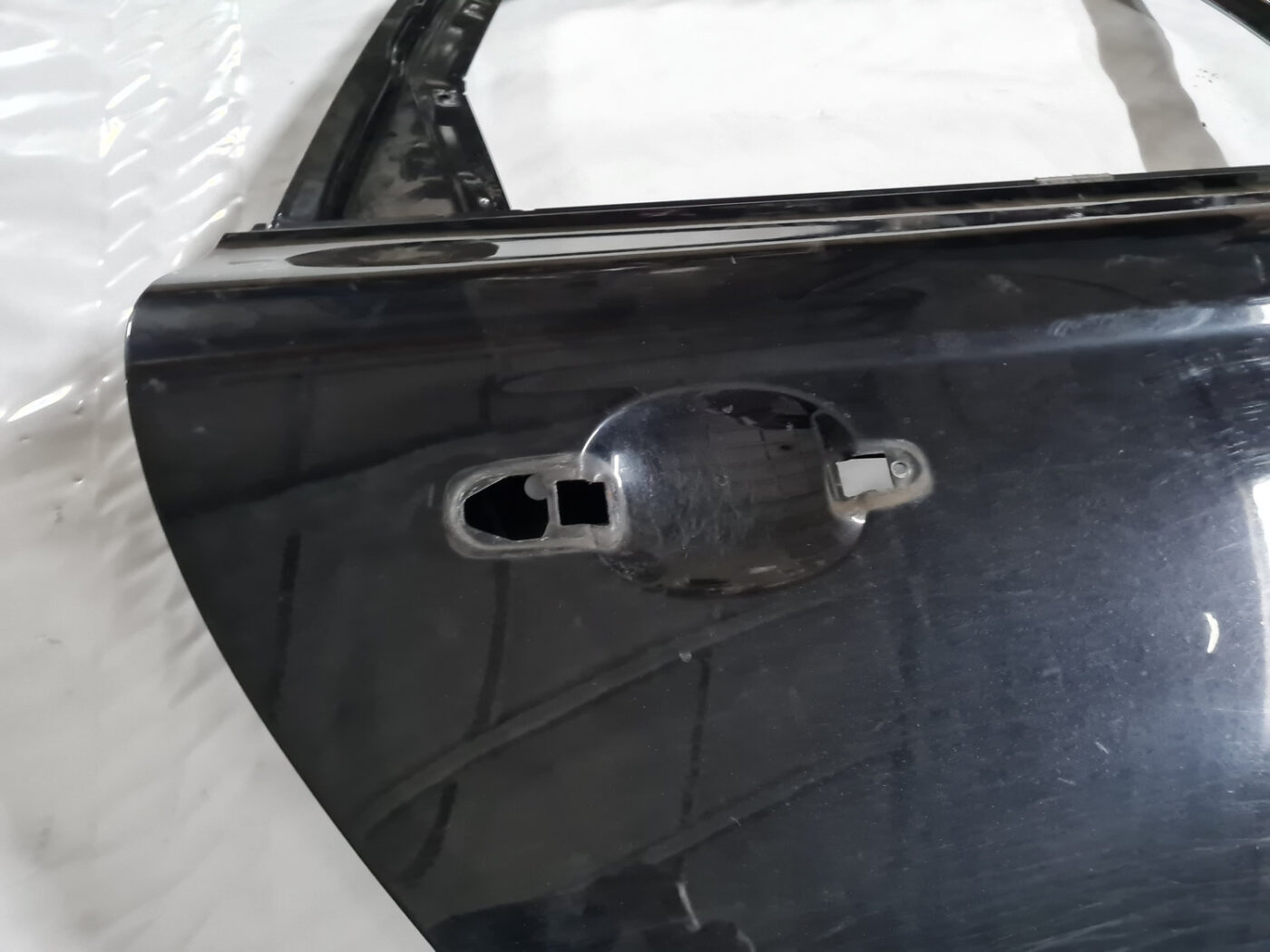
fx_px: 954
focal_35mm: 26
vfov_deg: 53.1
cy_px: 476
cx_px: 635
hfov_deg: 67.3
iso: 1000
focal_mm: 5.4
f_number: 1.8
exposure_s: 1/25
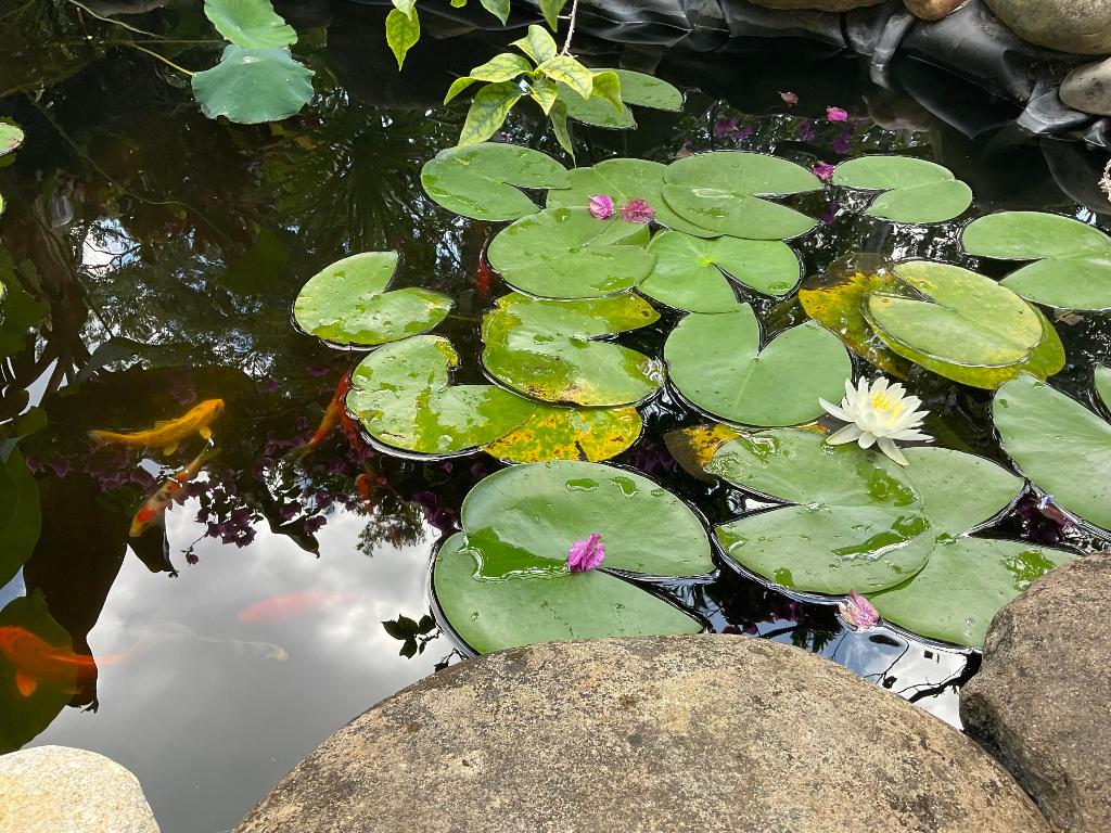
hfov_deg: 61.7
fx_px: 931
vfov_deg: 48.2
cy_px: 416
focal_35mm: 29
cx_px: 556
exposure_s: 1/120
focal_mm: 3
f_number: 1.8
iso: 20
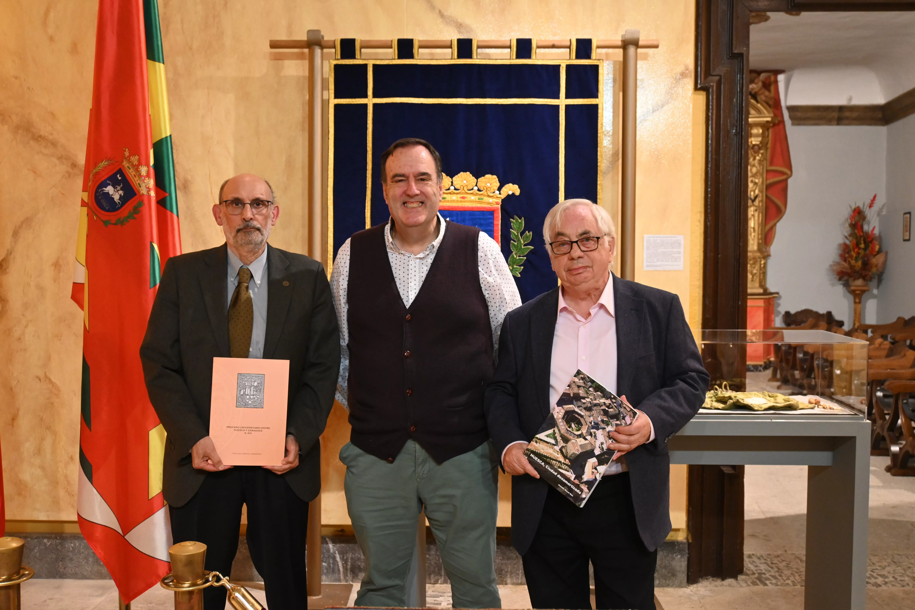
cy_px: 305
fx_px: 934
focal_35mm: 37
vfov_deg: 36.2
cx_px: 458
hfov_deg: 52.2
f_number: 4.2
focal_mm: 24.5
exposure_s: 1/50
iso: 1600
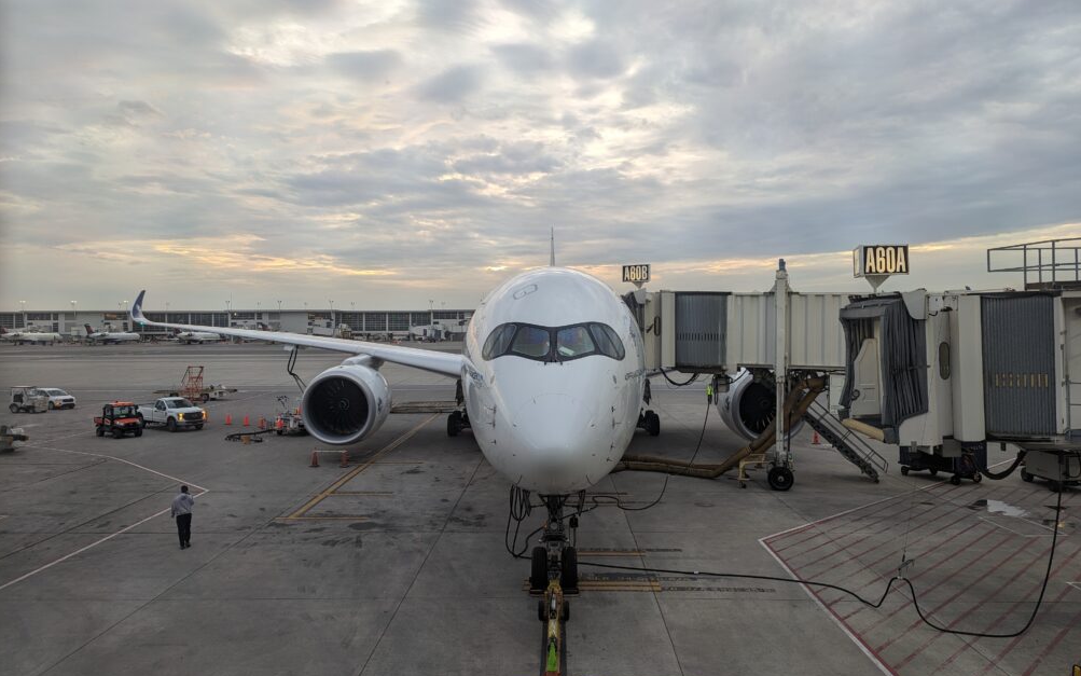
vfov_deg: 47.6
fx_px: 766
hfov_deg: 70.4
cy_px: 328
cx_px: 548
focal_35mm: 26
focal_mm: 6.81
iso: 43
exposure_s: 1/34.1
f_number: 1.85
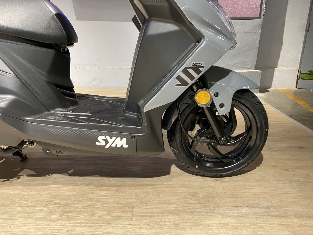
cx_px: 156
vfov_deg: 53.1
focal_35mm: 26
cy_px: 118
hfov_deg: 67.3
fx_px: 235
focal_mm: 4.25
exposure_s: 1/50
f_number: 1.8
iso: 160
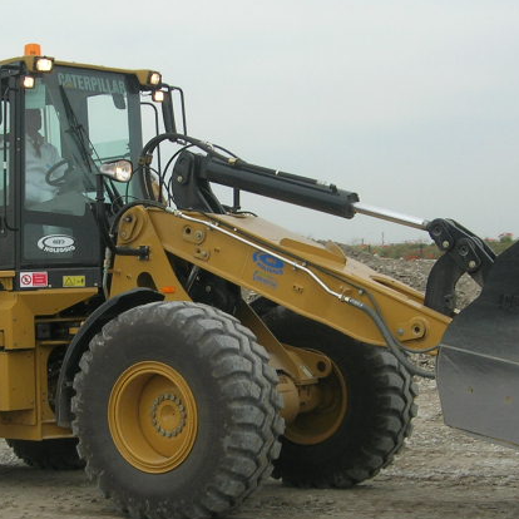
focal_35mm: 83
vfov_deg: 20.9
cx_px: 173
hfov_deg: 20.8
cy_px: 316
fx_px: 1408
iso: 64
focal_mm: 7.8
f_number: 4.8
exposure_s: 1/453
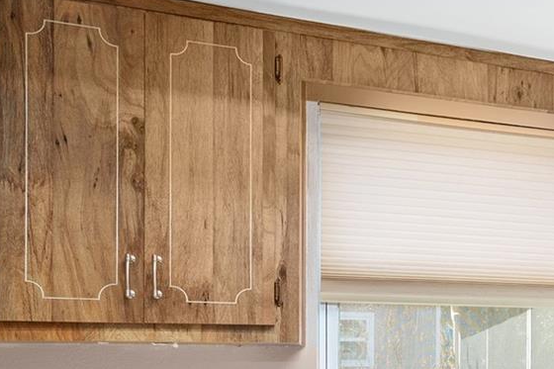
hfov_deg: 43.0
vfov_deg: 31.5
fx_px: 615
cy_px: 344
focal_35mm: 40
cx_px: 528
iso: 400
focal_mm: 14
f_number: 7.1
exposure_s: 1/13
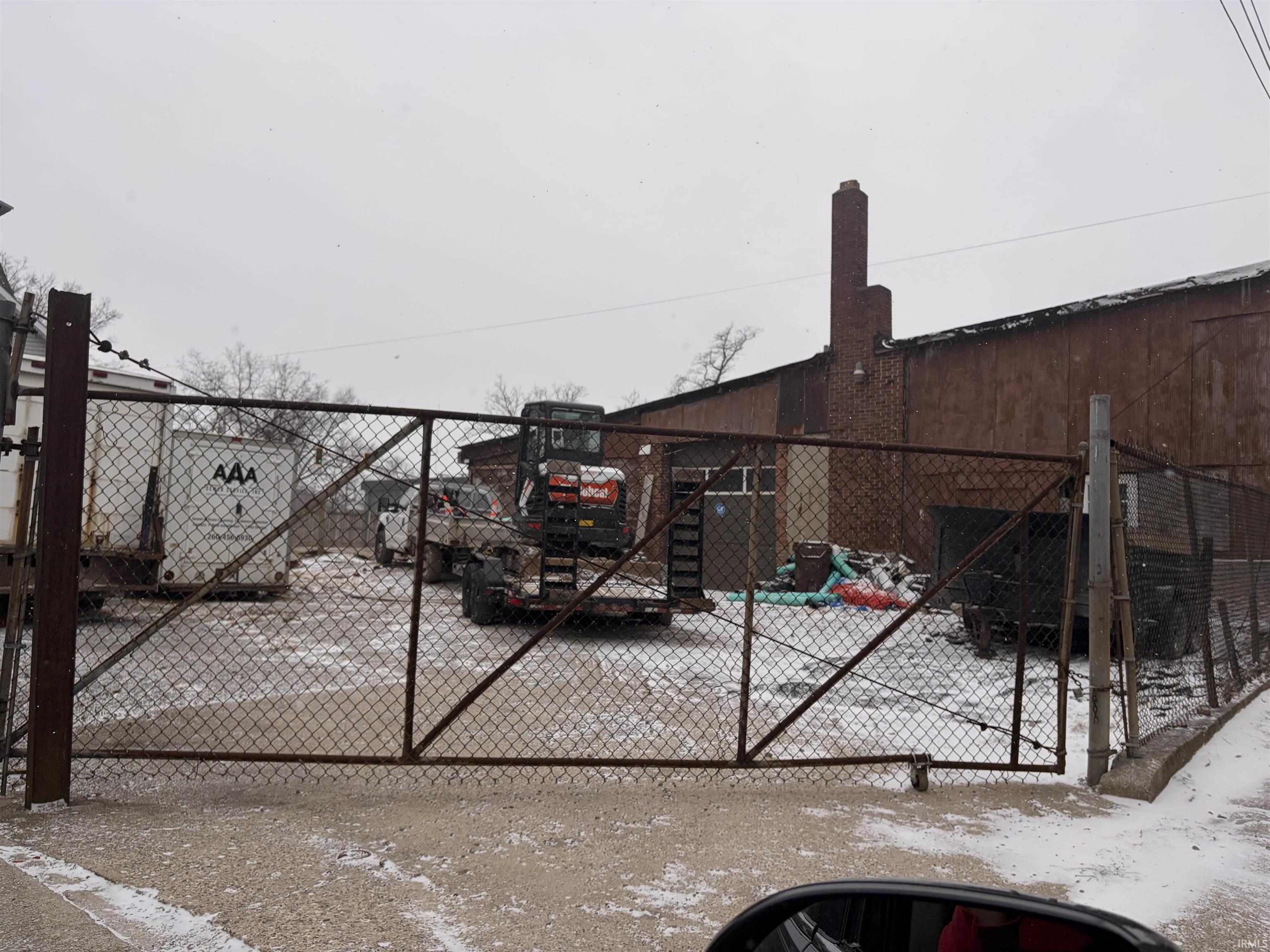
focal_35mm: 26
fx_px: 954
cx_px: 635
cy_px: 476
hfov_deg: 67.3
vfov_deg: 53.1
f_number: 1.6
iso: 50
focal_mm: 5.96
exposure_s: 1/2747
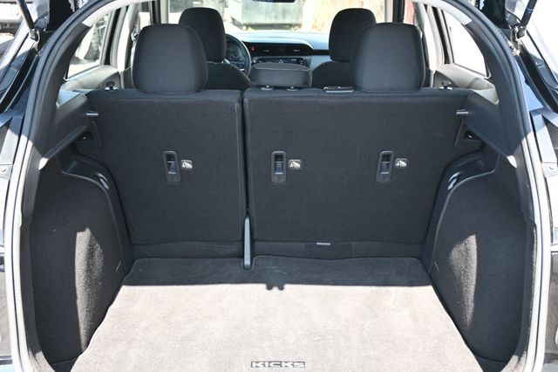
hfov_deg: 49.6
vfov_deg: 34.2
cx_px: 279
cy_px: 186
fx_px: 604
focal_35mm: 39
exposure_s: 1/125
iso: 640
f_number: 4.5
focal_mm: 26
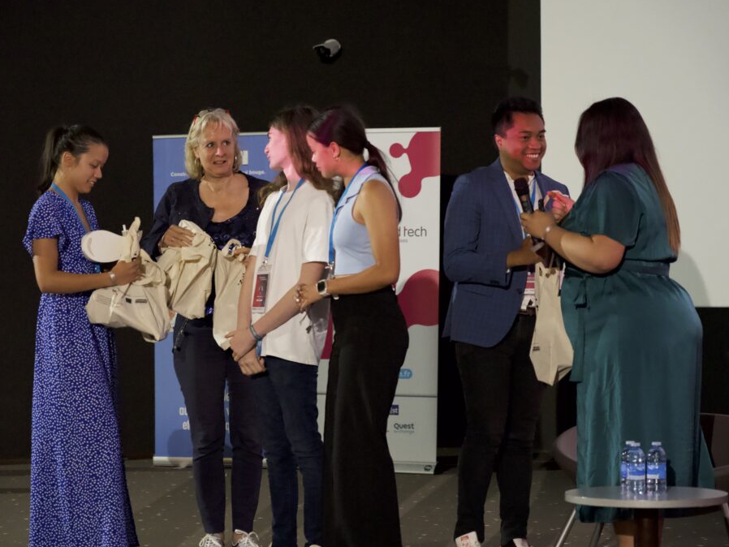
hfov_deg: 21.5
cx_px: 344
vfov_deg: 16.2
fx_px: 1917
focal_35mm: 91
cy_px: 274
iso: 12800
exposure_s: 1/125
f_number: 4
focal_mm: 83
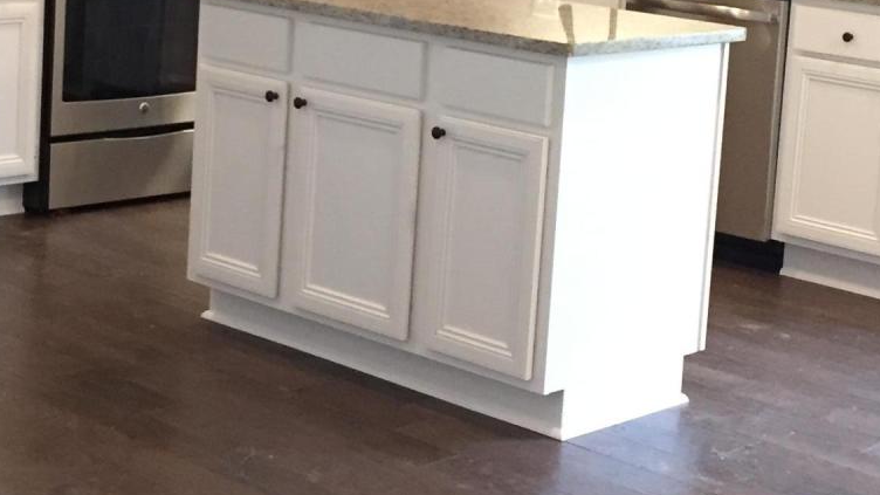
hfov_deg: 25.3
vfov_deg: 14.3
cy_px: 53
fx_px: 1960
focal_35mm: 84
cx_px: 397
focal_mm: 4.15
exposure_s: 1/30
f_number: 2.2
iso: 250
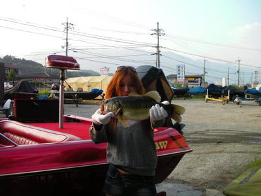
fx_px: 287
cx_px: 130
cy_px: 98
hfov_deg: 49.0
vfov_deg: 37.7
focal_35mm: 38
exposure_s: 1/106
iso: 50
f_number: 3.5
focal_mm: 6.3
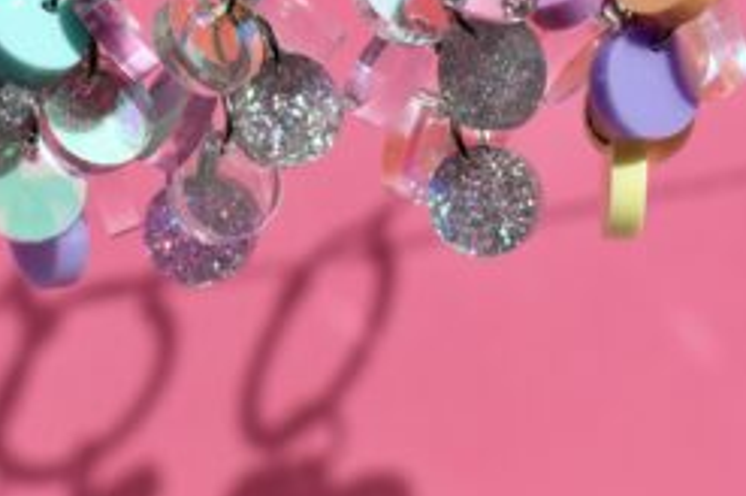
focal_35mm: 137
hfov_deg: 14.9
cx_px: 106
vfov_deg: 9.9
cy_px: 38
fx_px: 2835
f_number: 4
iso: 250
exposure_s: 1/6400
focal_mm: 35
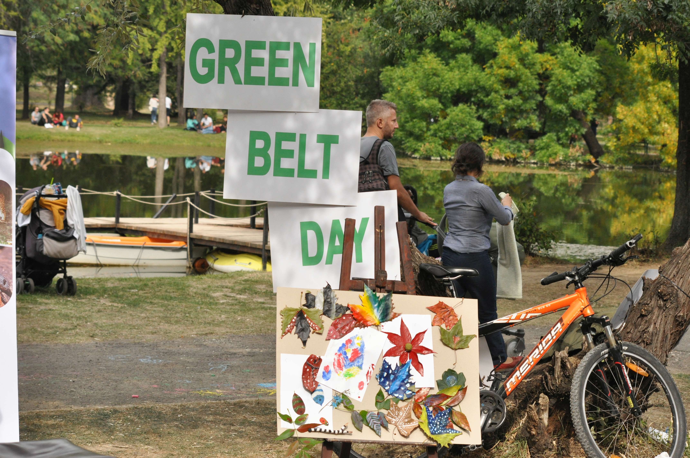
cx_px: 345
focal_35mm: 105
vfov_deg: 13.0
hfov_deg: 19.5
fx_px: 2010
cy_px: 229
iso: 800
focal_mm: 70
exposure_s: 1/1250
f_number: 8
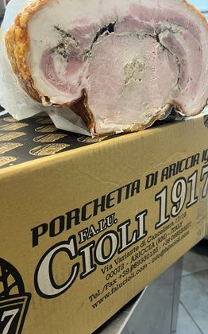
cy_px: 168
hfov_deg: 44.5
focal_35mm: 28
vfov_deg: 66.5
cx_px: 102
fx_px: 254
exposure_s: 1/50
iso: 160
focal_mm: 5.1
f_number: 1.6
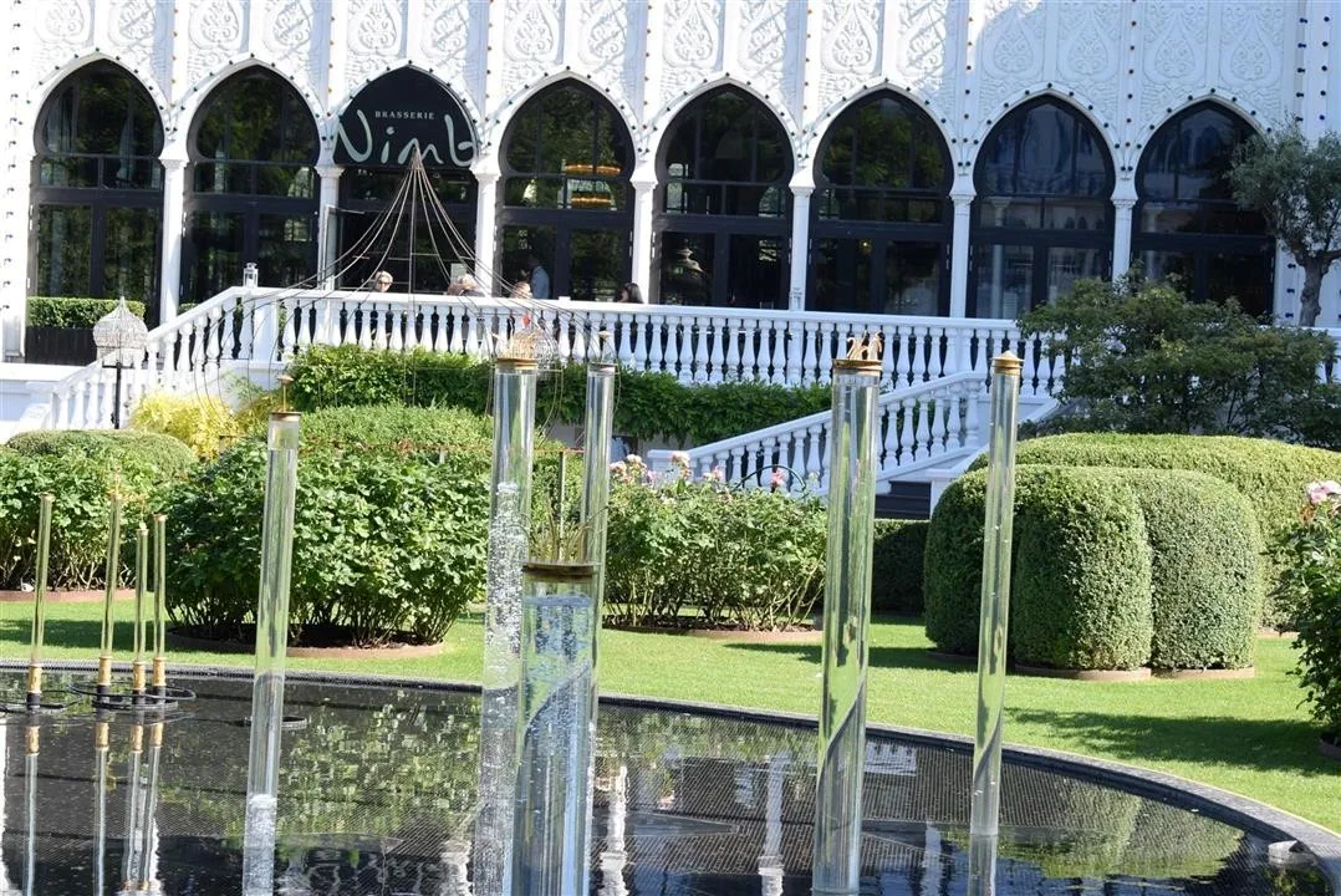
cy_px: 448
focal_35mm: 82
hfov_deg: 24.6
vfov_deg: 16.6
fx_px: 3075
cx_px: 670
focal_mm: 55
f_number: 8
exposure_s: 1/250
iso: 320
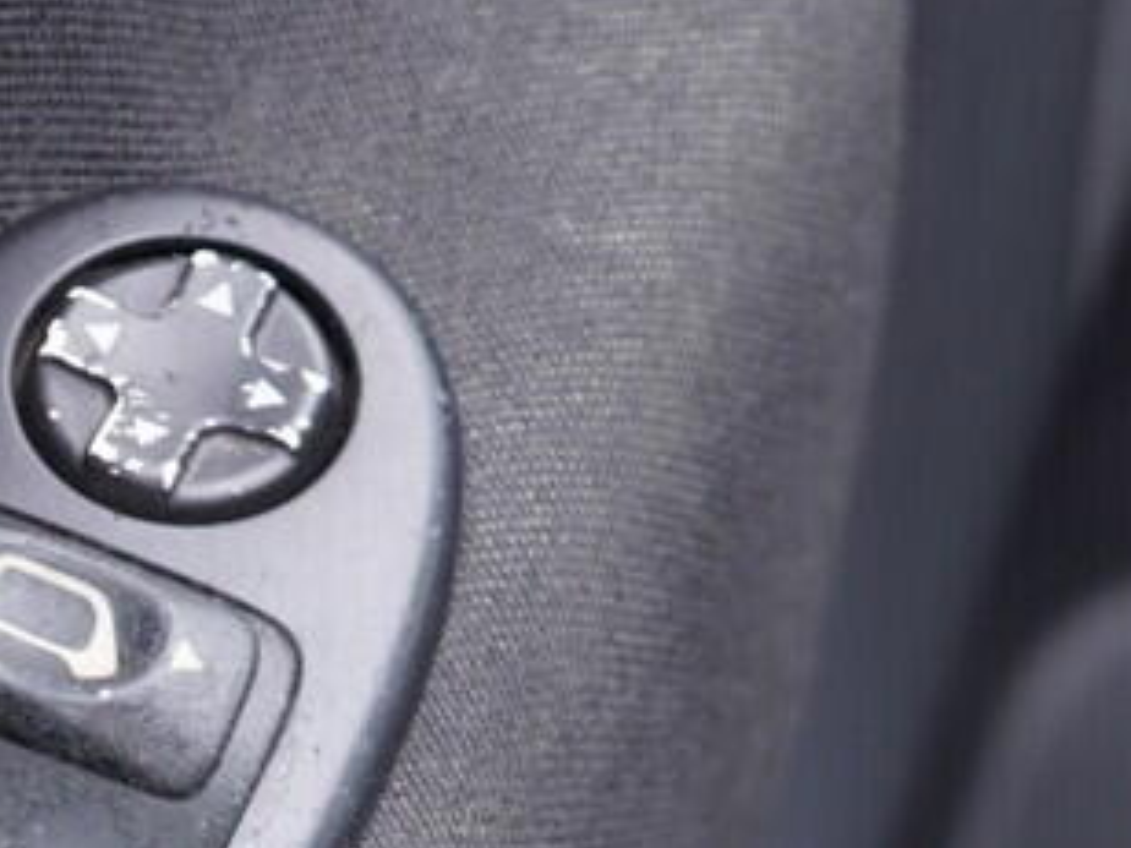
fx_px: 3757
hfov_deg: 16.9
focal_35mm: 115
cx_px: 173
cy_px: 975
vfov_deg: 12.6
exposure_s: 1/40
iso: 250
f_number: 2.8
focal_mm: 24
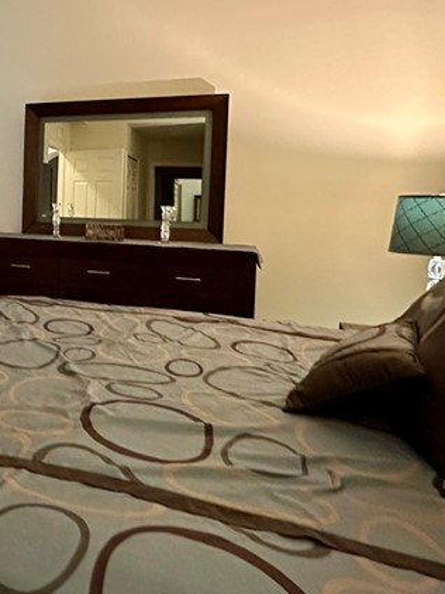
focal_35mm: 34
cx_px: -24
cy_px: 222
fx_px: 583
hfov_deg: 36.4
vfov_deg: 53.4
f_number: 2.2
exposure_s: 1/60
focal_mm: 2.22
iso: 800
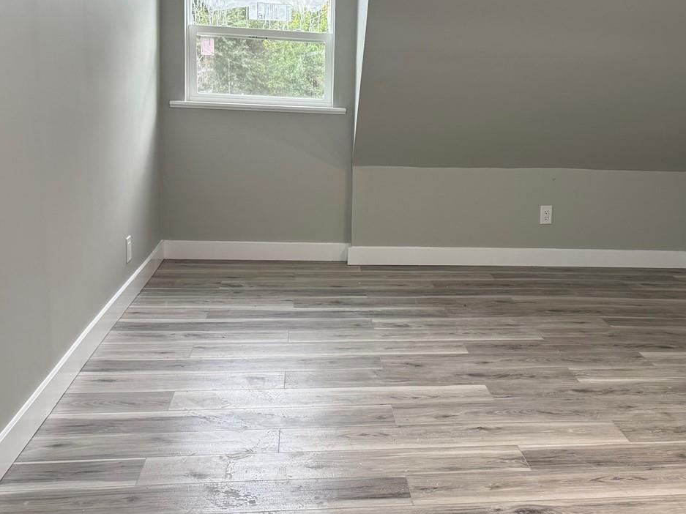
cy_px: 210
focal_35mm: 41
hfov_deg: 45.3
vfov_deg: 35.0
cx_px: 444
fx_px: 812
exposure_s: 1/120
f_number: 1.78
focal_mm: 6.76
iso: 160
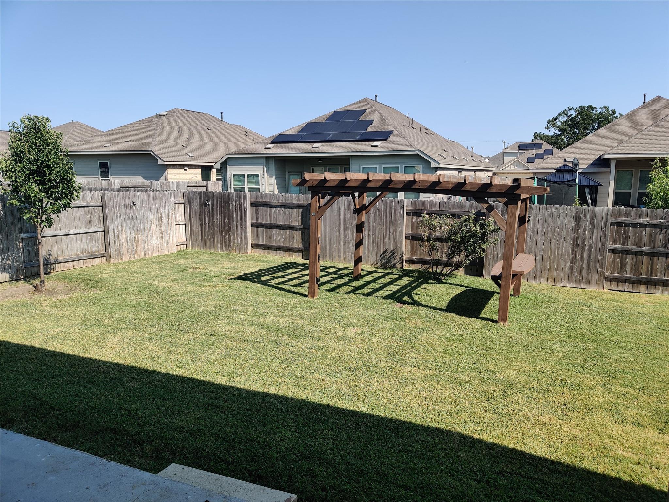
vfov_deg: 51.4
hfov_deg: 65.3
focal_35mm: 27
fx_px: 522
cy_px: 251
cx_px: 334
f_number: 1.65
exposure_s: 1/1495
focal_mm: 4.75
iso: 125
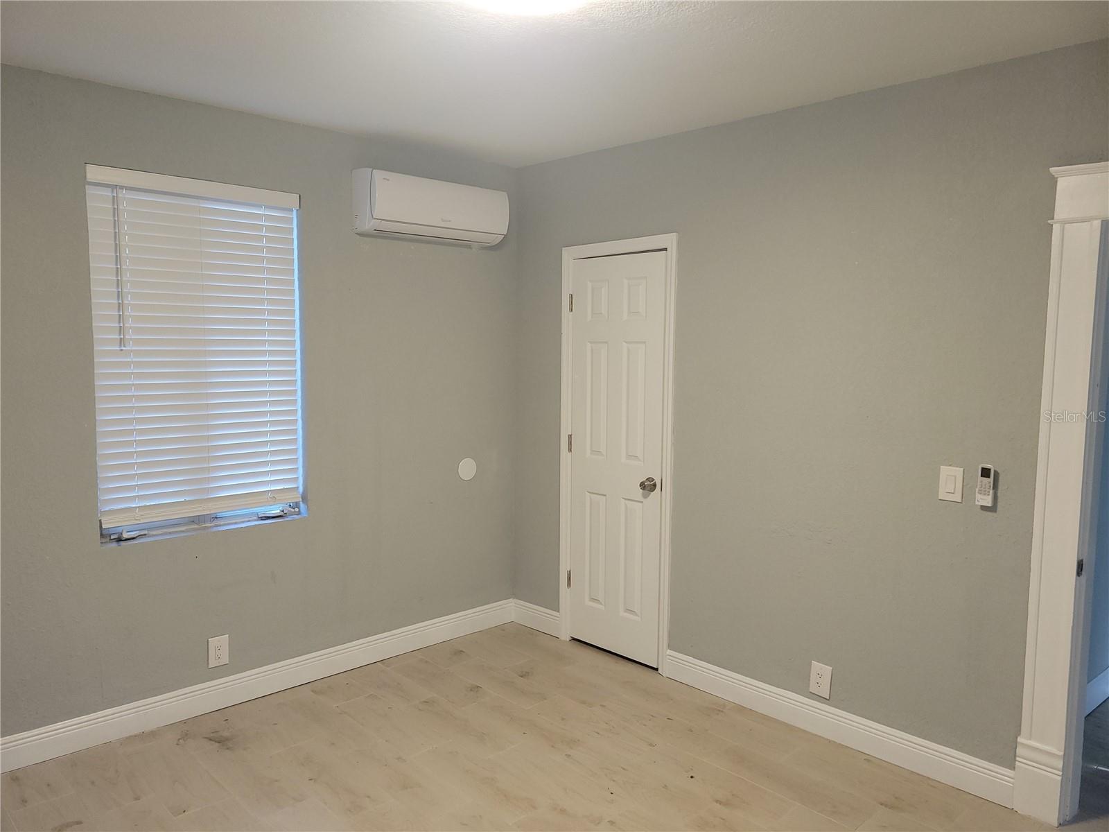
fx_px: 833
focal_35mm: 26
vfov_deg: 53.1
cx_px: 554
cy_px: 416
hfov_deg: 67.3
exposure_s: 1/40
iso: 125
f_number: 1.8
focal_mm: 5.4
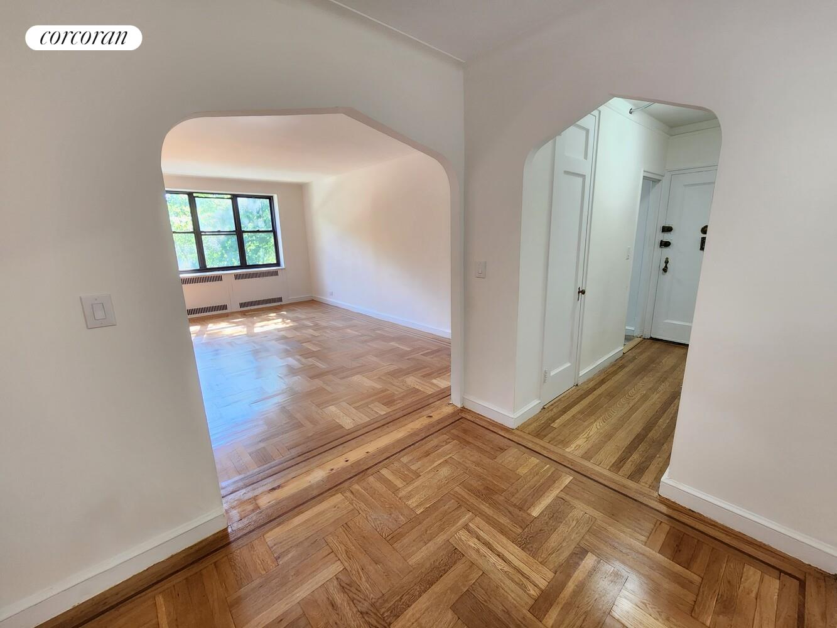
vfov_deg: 89.9
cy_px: 314
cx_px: 418
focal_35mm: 13
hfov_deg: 106.2
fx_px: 314
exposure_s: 1/60
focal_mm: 2.2
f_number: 2.2
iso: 250
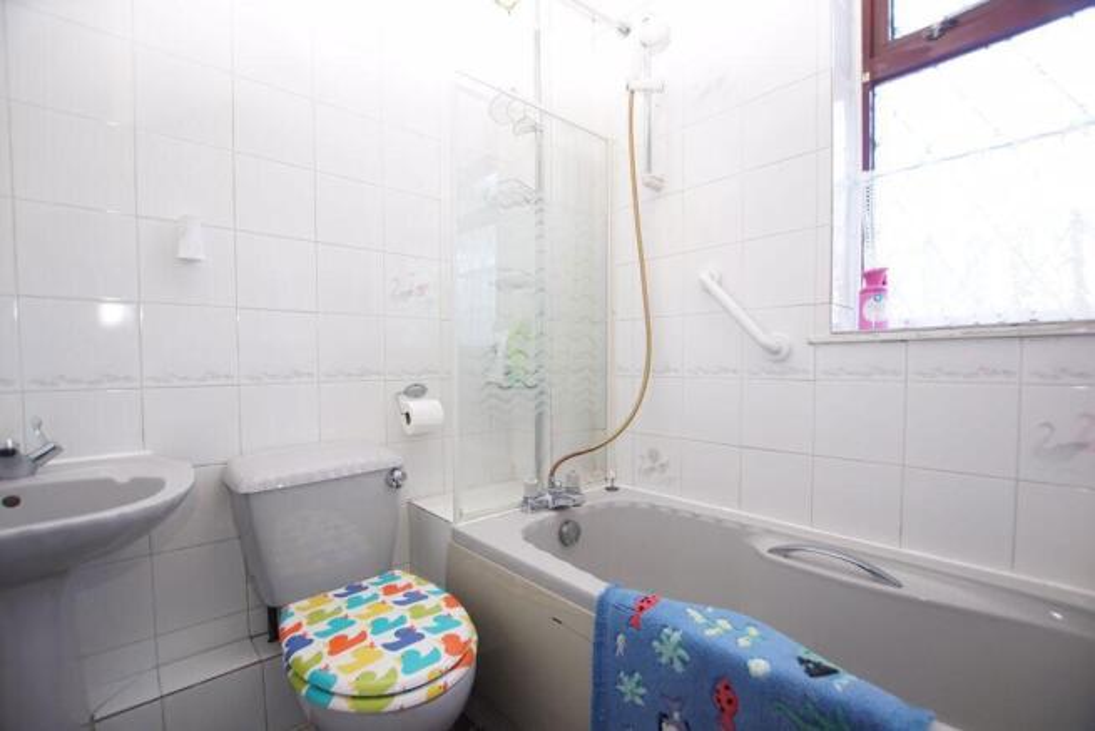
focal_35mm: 15
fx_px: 456
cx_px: 548
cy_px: 366
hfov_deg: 100.4
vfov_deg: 77.4
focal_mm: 10
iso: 800
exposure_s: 1/60
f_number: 3.5
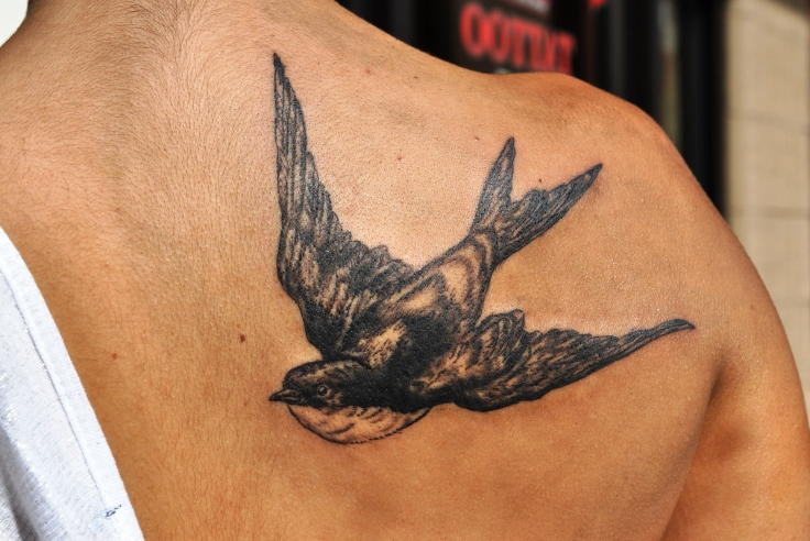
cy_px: 270
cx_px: 405
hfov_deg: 33.4
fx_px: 1351
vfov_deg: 22.7
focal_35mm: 60
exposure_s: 1/800
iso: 200
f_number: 8
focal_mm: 40
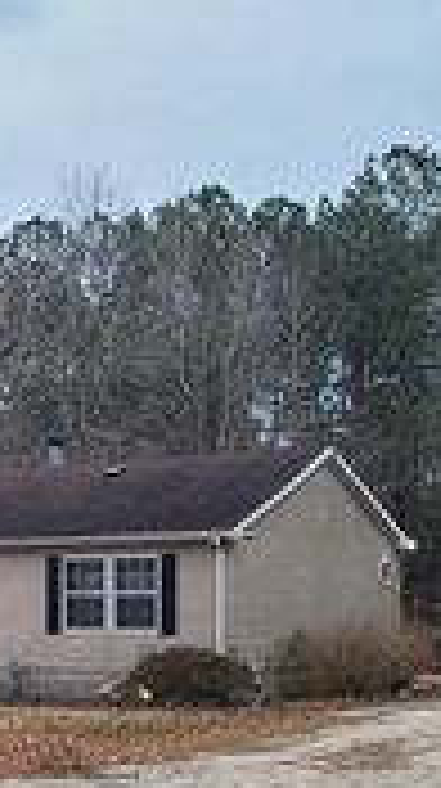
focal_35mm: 81
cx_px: -225
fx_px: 1690
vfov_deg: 25.6
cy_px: 682
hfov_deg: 13.9
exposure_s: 1/368
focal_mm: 5.4
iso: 40
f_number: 1.8
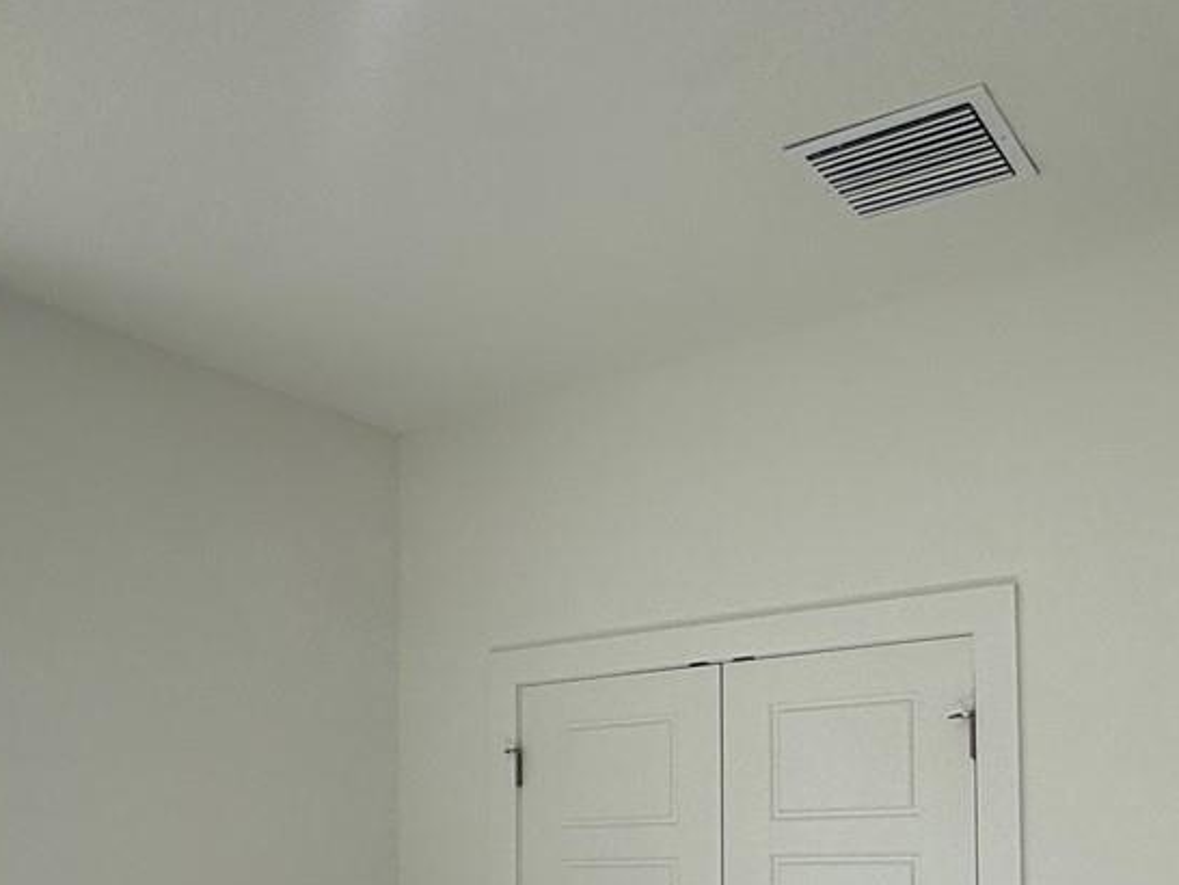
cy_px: 840
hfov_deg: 45.7
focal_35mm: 41
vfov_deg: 32.9
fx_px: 1397
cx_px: 527
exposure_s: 1/241
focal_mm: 2.22
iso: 64
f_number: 2.2
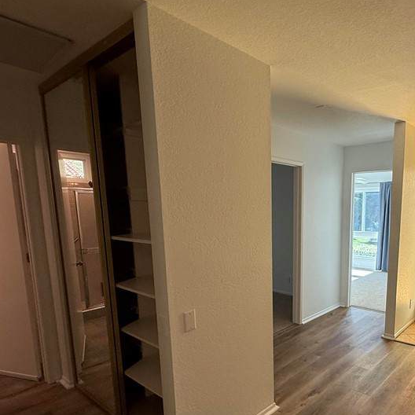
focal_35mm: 24
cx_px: 289
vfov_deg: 64.0
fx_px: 326
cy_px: 261
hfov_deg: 62.7
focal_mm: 2.22
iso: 160
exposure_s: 1/120
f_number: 2.2
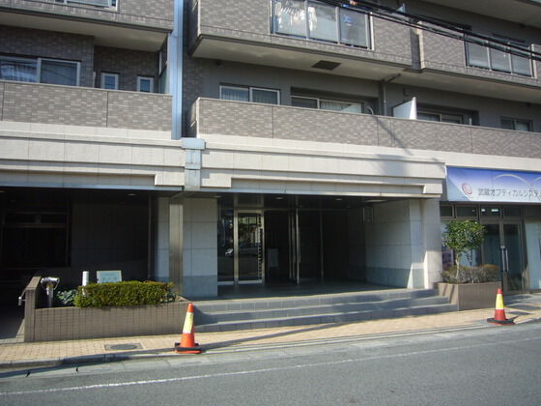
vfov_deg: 46.8
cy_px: 193
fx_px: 469
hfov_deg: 59.9
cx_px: 252
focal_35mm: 30
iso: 80
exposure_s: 1/640
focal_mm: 4.6
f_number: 2.8
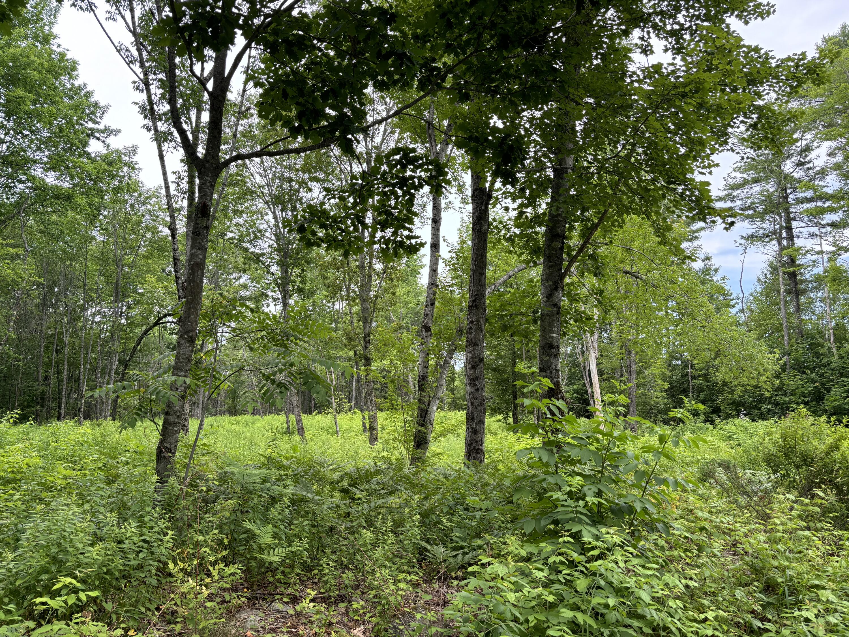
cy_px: 318
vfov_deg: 53.1
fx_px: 638
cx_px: 424
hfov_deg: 67.3
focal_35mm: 26
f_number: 1.6
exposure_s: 1/437
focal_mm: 5.96
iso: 50
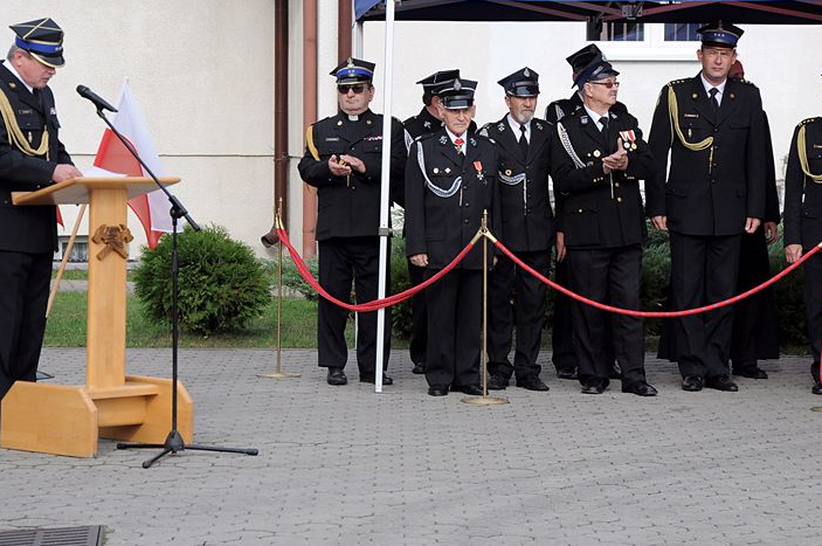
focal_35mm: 127
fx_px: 2896
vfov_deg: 10.8
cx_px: 414
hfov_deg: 16.2
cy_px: 229
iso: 500
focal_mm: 70
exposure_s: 1/800
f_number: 7.1
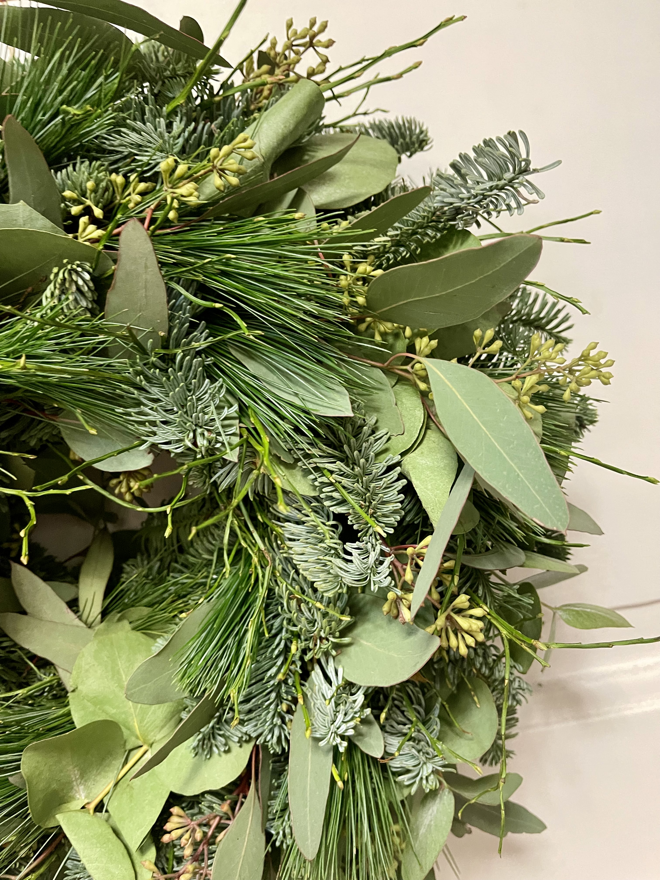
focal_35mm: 25
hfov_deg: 54.9
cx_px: 330
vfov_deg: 69.4
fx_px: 636
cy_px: 440
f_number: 1.6
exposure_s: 1/50
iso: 500
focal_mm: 5.1
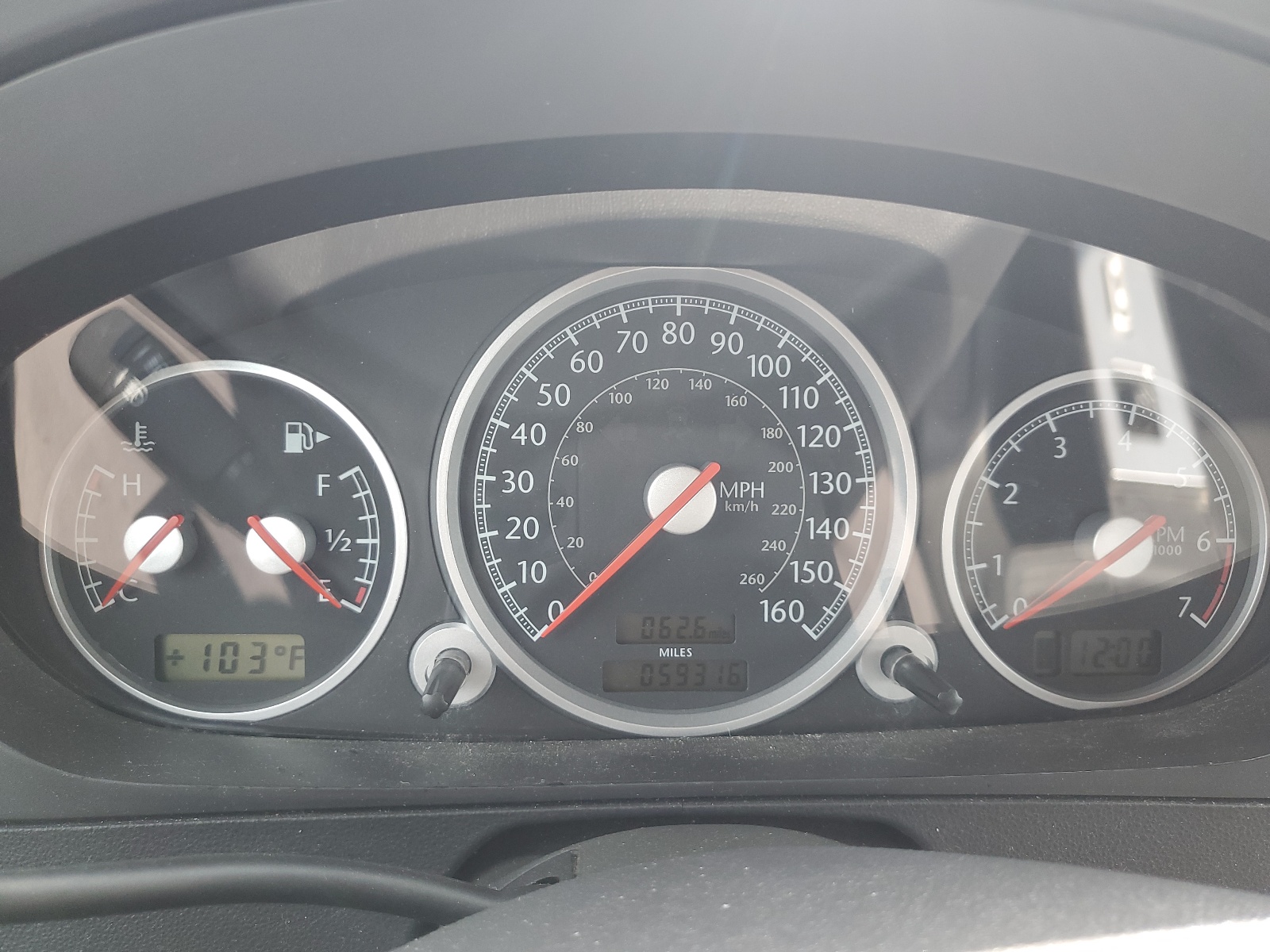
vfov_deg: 53.1
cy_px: 476
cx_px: 635
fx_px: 954
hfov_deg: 67.3
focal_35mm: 26
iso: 65
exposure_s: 1/120
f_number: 1.5
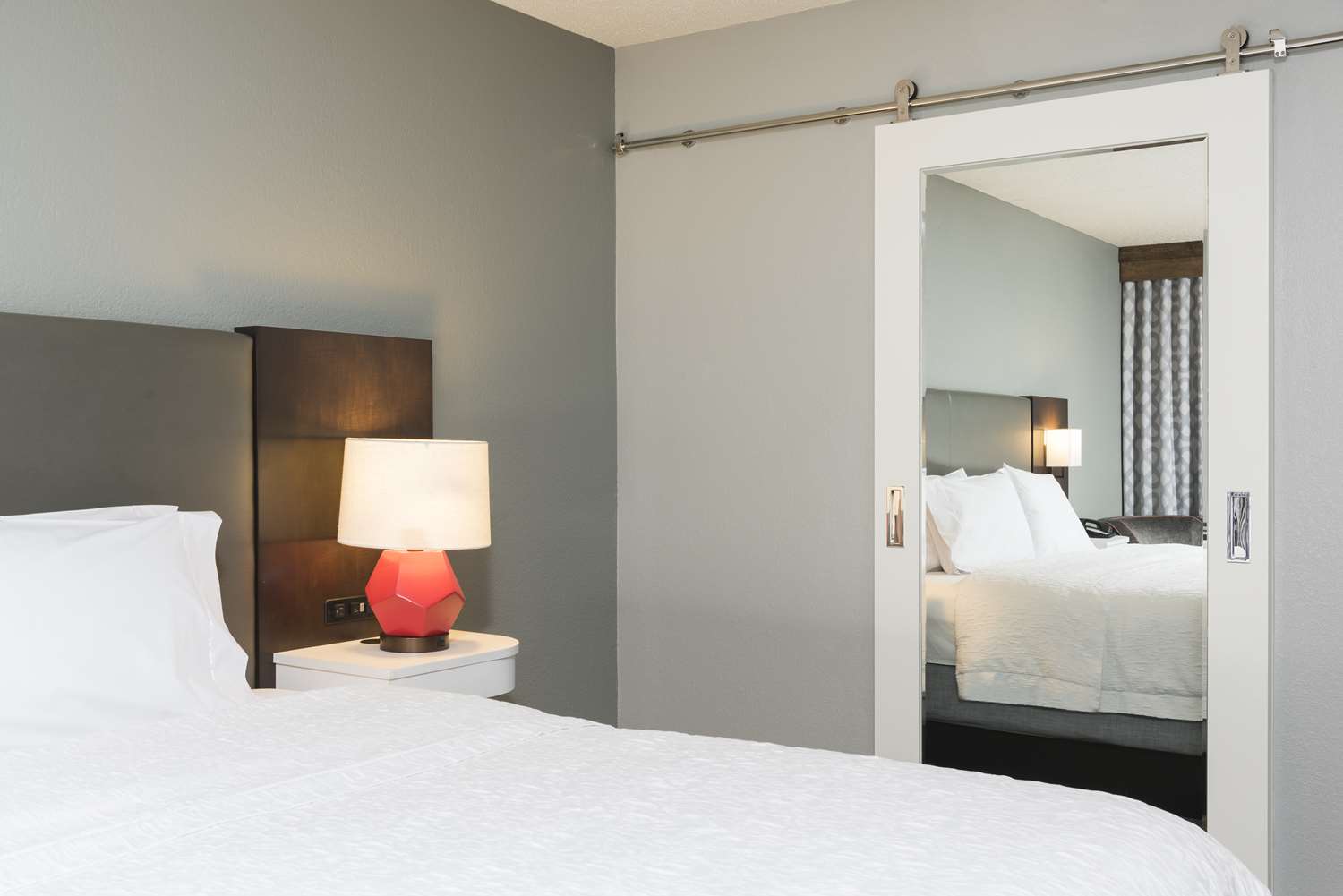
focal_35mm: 38
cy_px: 448
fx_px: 1418
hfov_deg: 50.7
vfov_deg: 35.1
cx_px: 672
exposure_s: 1/3
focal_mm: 38
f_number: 9
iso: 64
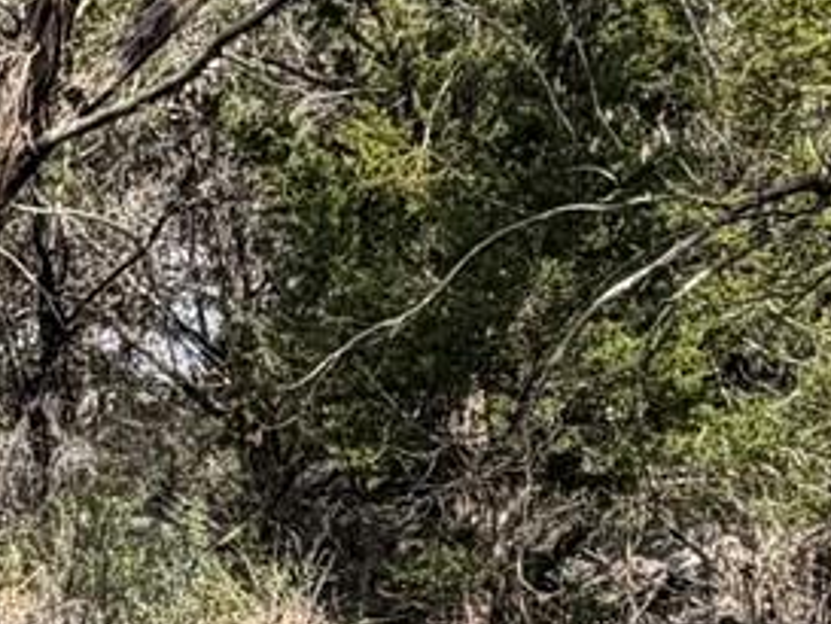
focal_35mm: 105
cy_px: 594
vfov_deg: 13.9
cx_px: -304
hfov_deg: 17.4
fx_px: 2522
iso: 32
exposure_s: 1/770
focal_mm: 2.22
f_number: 2.2
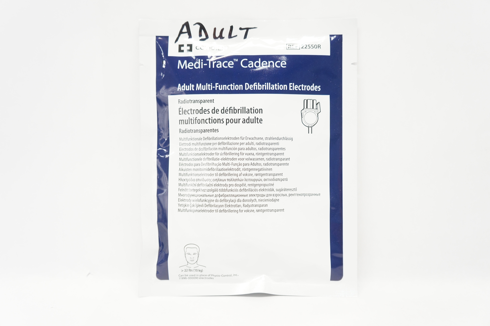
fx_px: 469
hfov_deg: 55.2
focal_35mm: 34
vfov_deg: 38.3
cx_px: 245
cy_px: 163
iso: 400
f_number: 4
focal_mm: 23
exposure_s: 1/60
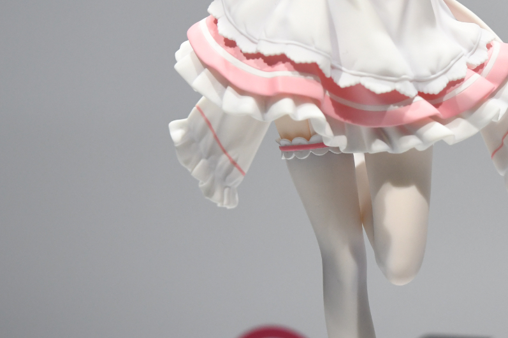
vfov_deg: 11.2
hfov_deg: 16.7
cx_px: 354
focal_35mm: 122
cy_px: 175
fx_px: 1721
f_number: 6.3
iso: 1000
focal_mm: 40
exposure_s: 1/1000
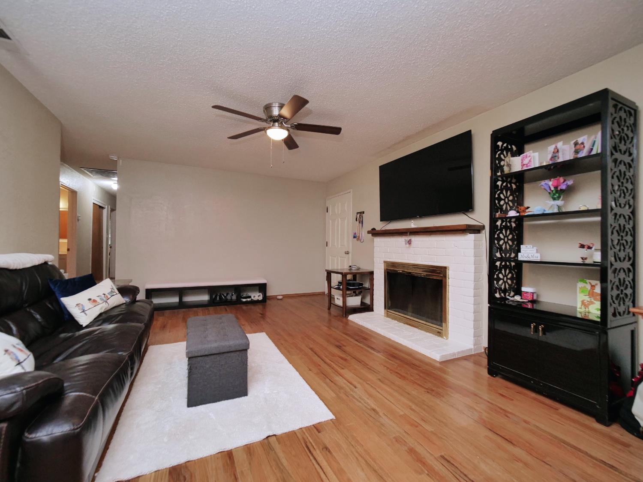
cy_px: 241
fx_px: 260
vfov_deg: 85.7
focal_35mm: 14
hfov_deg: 102.1
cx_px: 322
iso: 800
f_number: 2.8
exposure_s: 1/160
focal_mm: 7
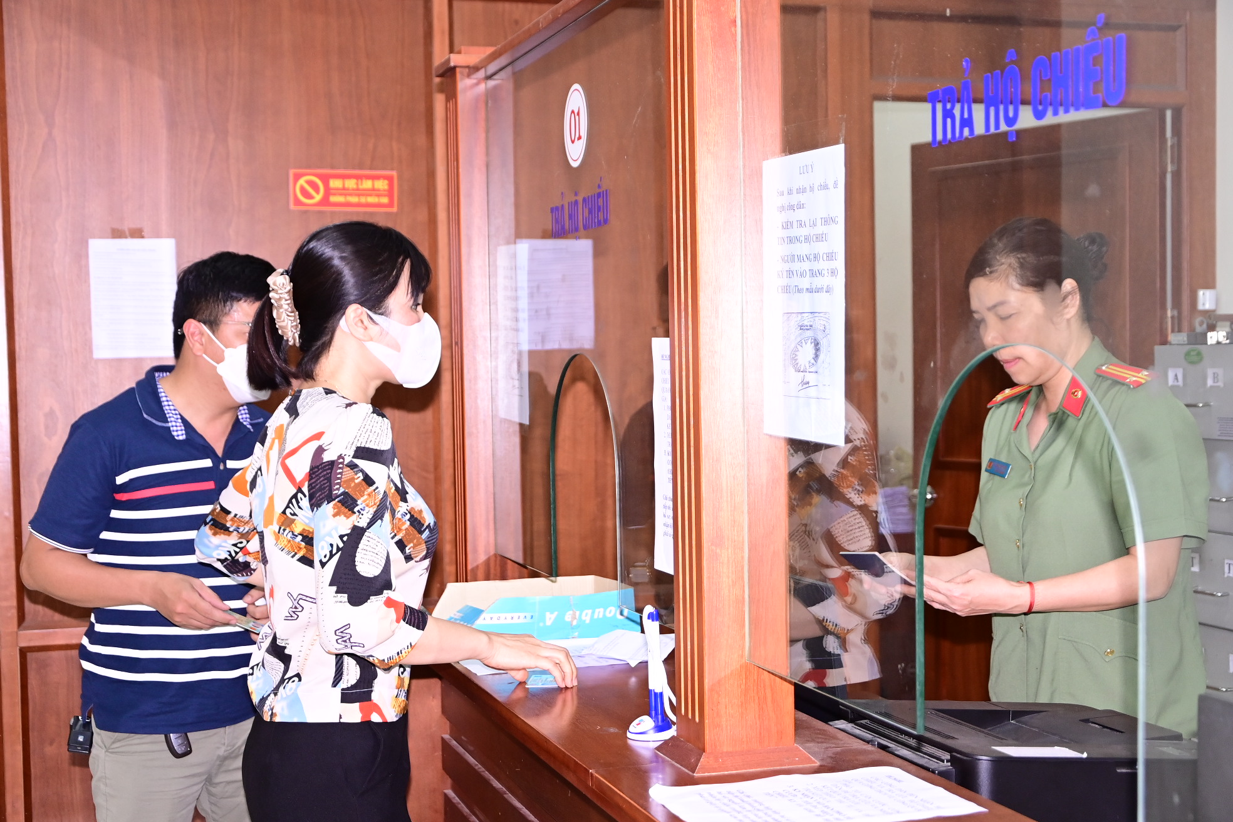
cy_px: 411
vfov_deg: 26.5
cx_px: 616
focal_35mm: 51
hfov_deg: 38.9
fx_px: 1747
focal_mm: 34
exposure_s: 1/200
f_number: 4.2
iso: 1000
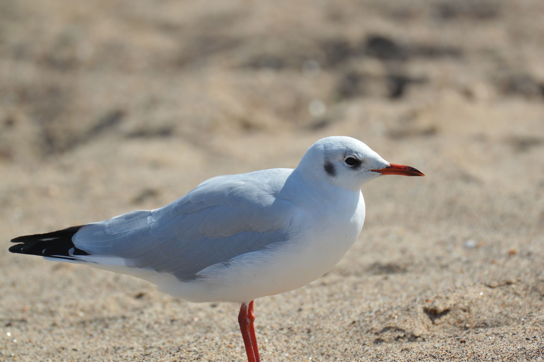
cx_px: 272
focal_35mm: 750
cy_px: 181
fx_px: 11328
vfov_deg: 1.8
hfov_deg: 2.8
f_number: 5.6
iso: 100
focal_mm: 500
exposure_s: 1/500
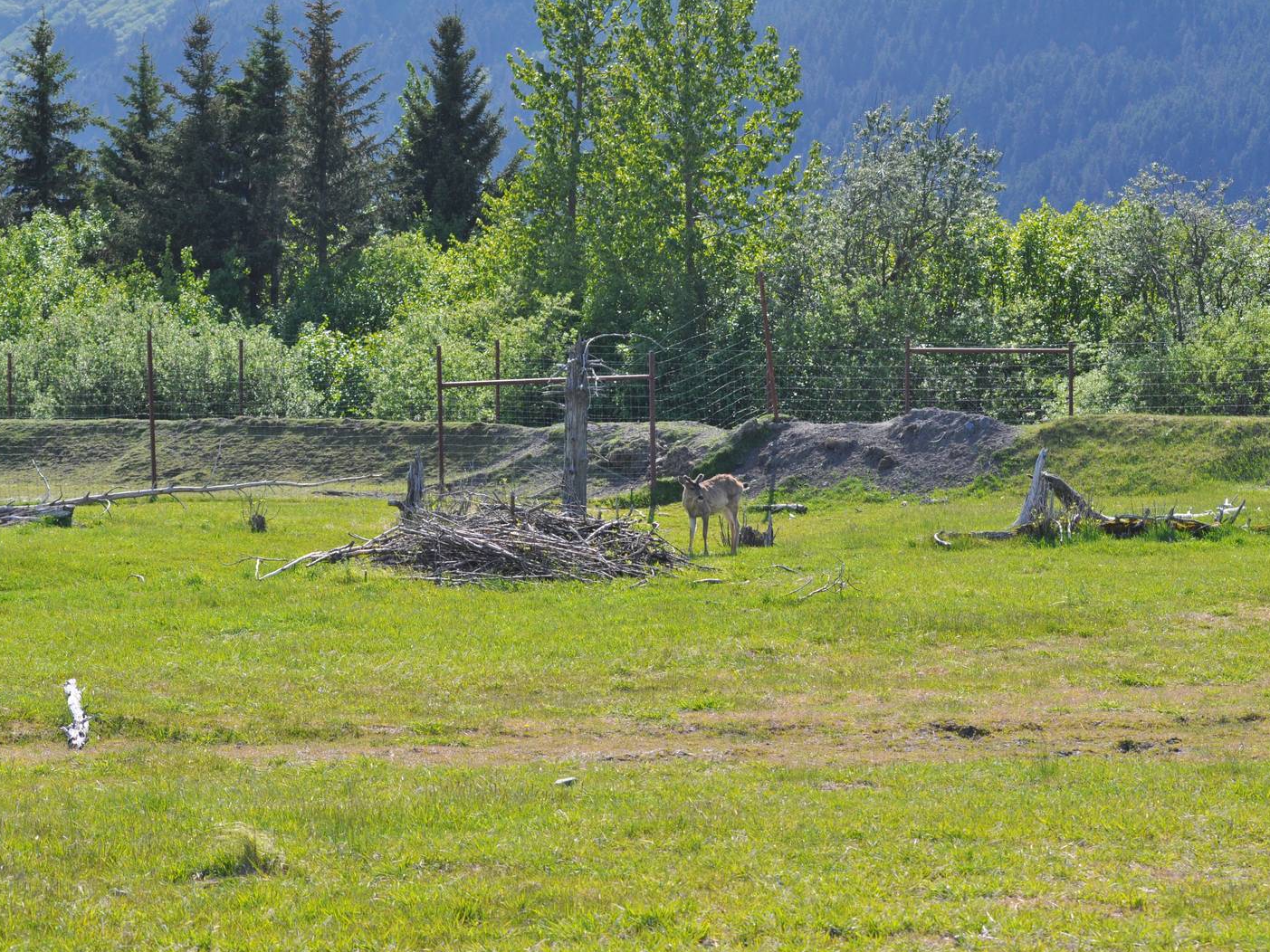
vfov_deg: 12.9
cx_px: 673
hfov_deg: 17.1
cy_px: 479
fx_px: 4219
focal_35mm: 115
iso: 400
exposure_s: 1/1250
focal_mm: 70
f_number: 5
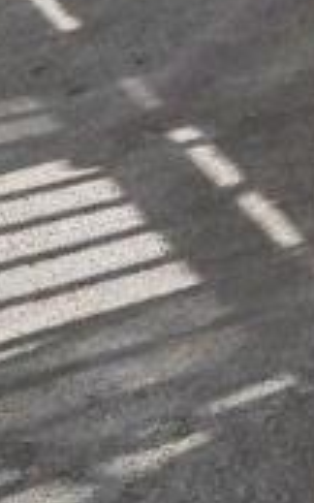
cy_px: -502
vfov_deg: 15.6
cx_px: 1233
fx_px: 1453
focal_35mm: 106
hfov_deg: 8.0
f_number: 8
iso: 160
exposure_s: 1/250
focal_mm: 8
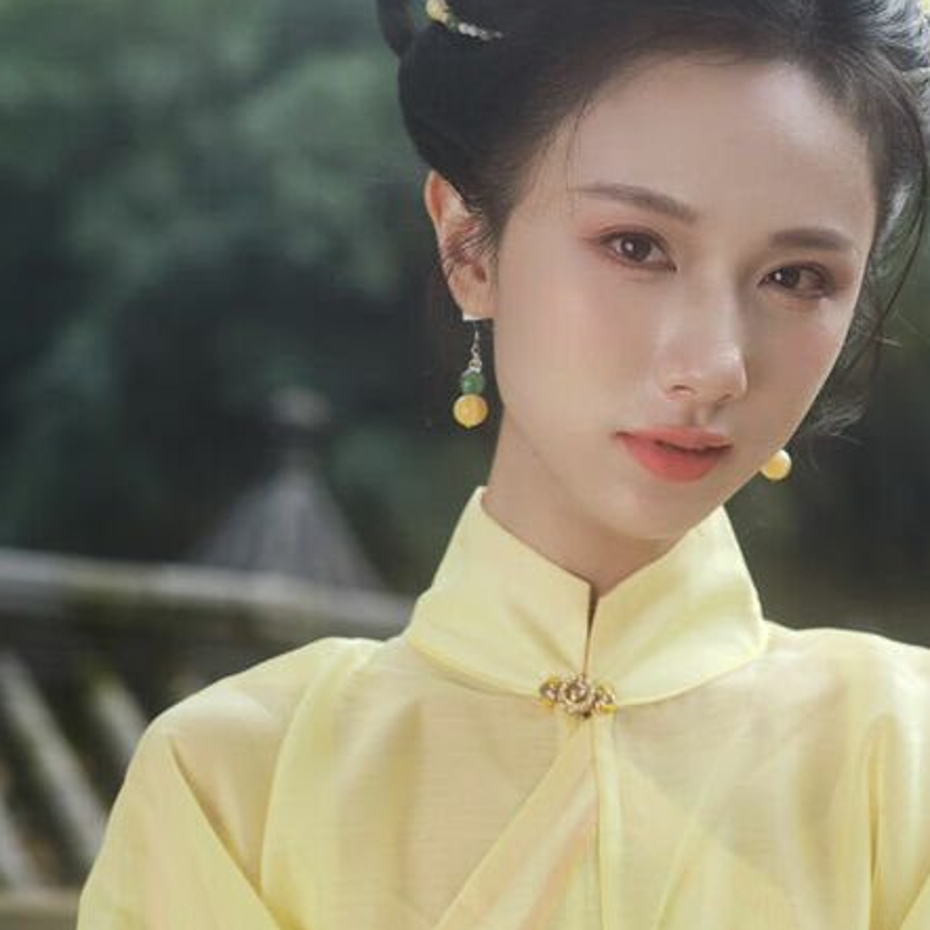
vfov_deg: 15.2
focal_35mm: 112
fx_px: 3404
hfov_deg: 15.5
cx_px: 593
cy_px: 966
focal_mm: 50
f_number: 3.5
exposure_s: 1/250
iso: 200
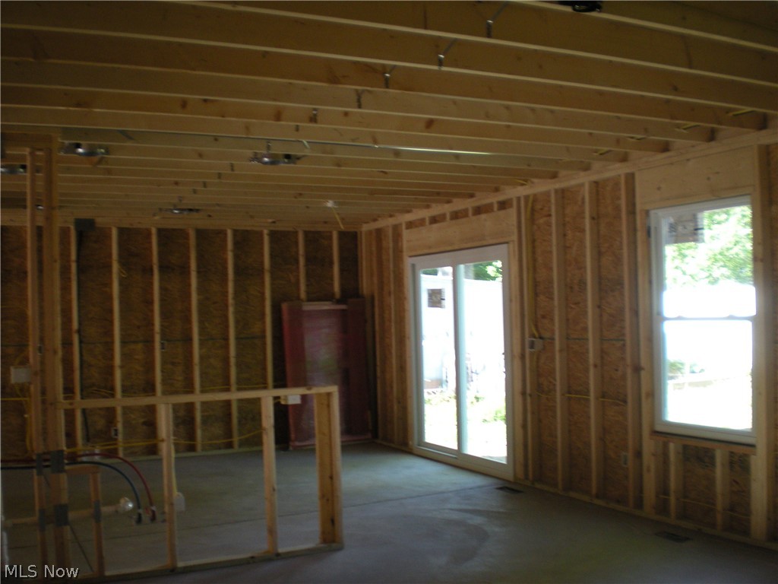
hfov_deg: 49.0
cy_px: 292
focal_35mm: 38
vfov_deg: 37.7
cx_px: 389
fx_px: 854
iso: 134
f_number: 3.1
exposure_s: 1/54.5
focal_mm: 6.3
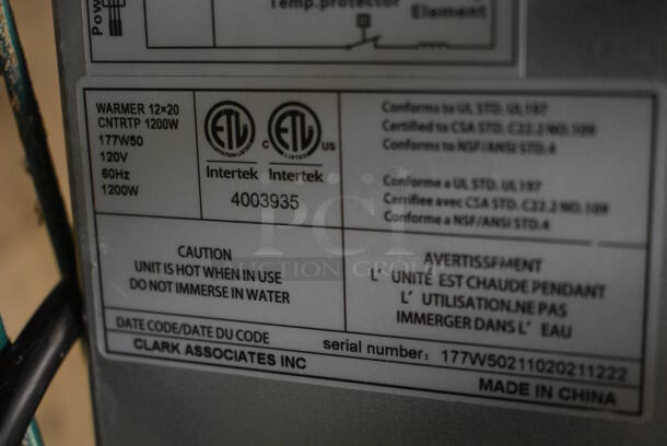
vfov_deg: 25.8
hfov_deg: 37.8
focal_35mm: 52
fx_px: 974
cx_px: 334
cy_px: 223
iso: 3200
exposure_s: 1/40
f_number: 4.5
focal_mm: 35
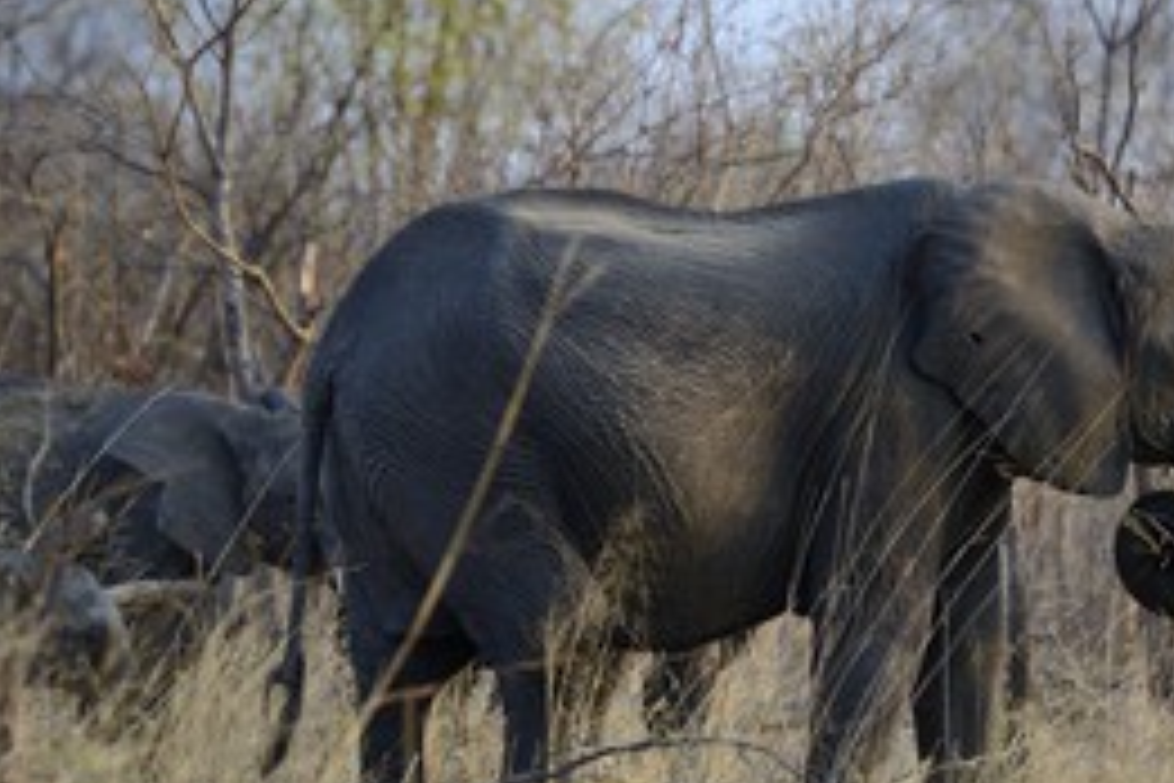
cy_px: 464
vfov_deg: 3.0
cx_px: 702
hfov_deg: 4.6
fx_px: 14706
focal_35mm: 451
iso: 640
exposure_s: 1/500
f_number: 5
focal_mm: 280
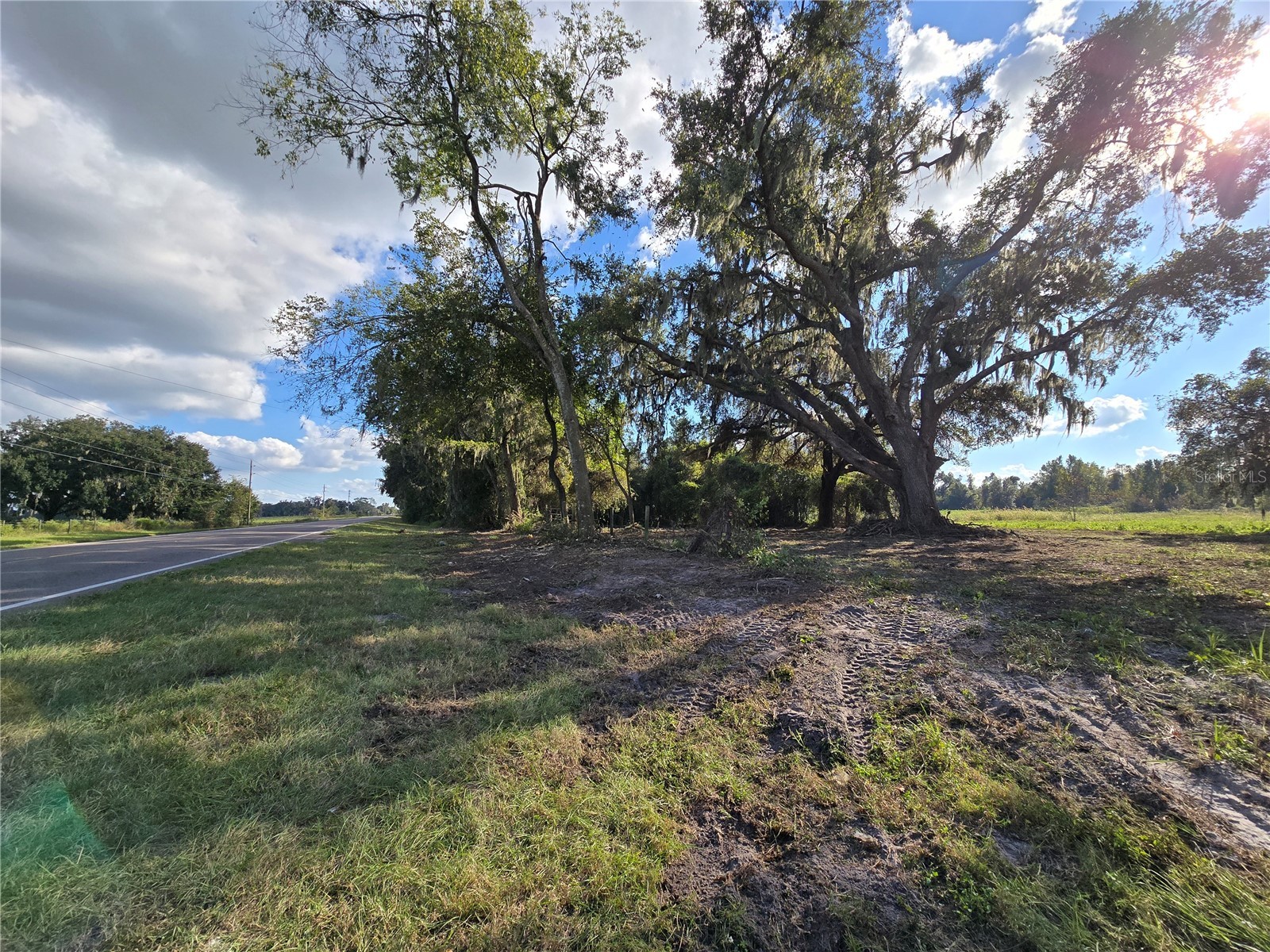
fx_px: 477
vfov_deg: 89.9
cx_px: 635
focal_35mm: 13
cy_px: 476
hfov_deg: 106.2
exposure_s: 1/1962
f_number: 2.2
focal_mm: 2.2
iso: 50
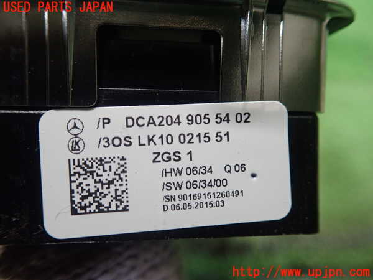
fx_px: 323
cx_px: 186
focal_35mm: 30
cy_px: 140
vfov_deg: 46.8
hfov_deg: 60.0
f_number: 2.3
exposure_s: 1/125
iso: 400
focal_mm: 5.5
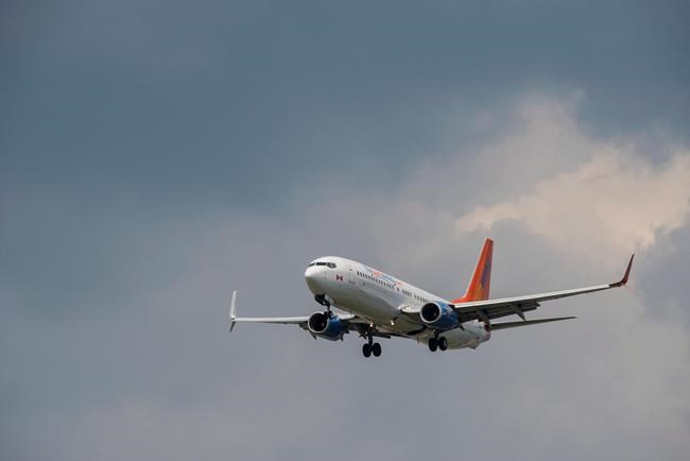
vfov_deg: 2.8
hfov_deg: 4.1
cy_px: 230
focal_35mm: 500
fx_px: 9587
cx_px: 345
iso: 400
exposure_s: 1/1600
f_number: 13
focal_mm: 500
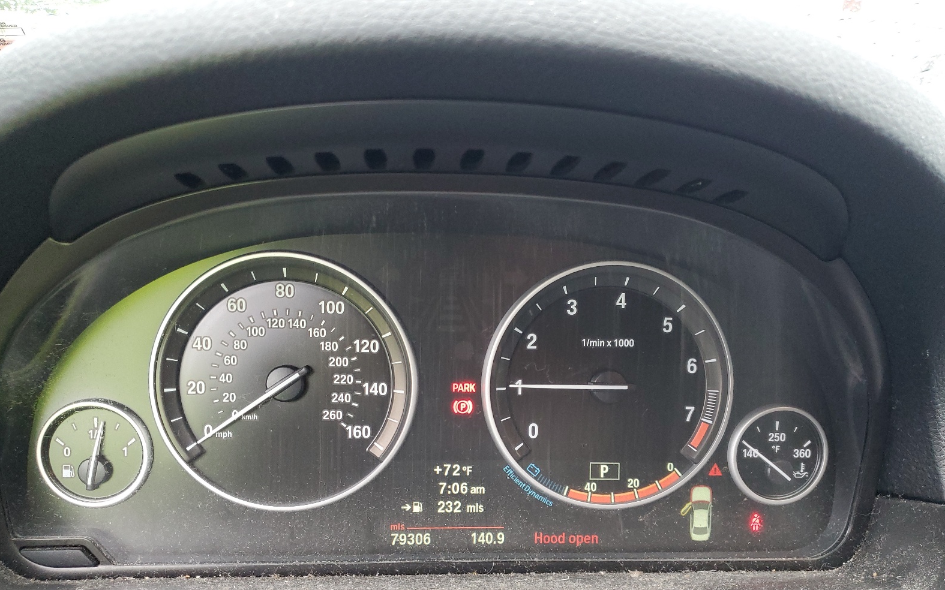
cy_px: 359
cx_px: 469
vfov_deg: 44.3
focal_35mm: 28
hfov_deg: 66.5
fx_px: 721
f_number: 1.5
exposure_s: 1/60.2
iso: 155
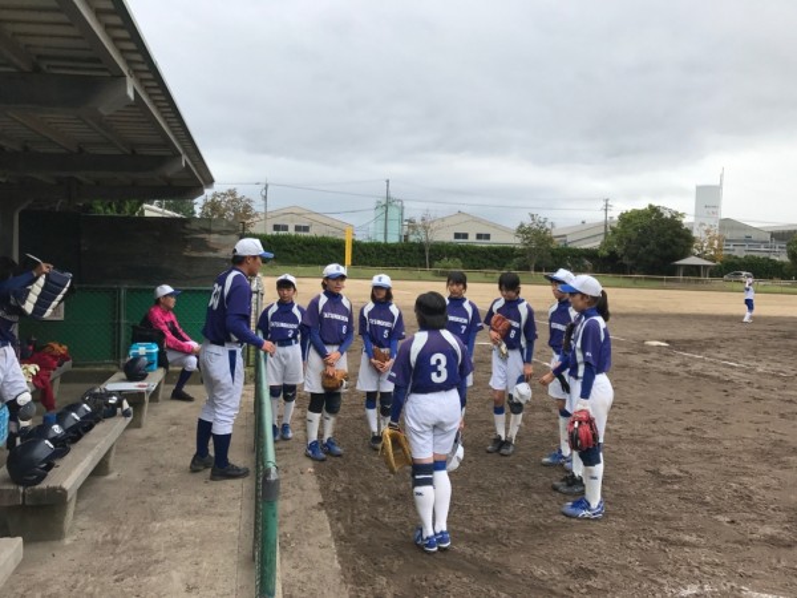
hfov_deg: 63.4
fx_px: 645
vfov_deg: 49.7
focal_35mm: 28
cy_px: 299
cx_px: 398
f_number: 1.8
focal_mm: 3.99
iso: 20
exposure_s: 1/977
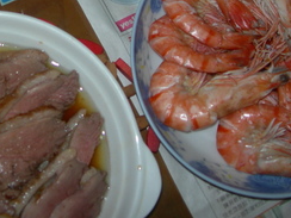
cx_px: 76
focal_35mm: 78
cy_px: 13
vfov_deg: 18.5
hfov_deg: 24.8
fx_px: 656
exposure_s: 1/60.1
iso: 50
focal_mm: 7.8
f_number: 2.8
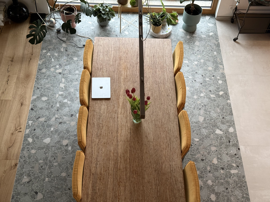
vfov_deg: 30.3
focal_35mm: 48
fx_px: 374
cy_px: 101
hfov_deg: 39.7
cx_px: 135
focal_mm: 6.76
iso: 160
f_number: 1.78
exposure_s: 1/50
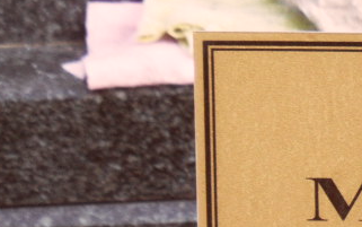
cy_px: 211
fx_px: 6011
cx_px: 562
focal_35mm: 609
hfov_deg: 3.4
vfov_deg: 2.2
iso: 120
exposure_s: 1/60
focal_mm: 29.7
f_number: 4.4
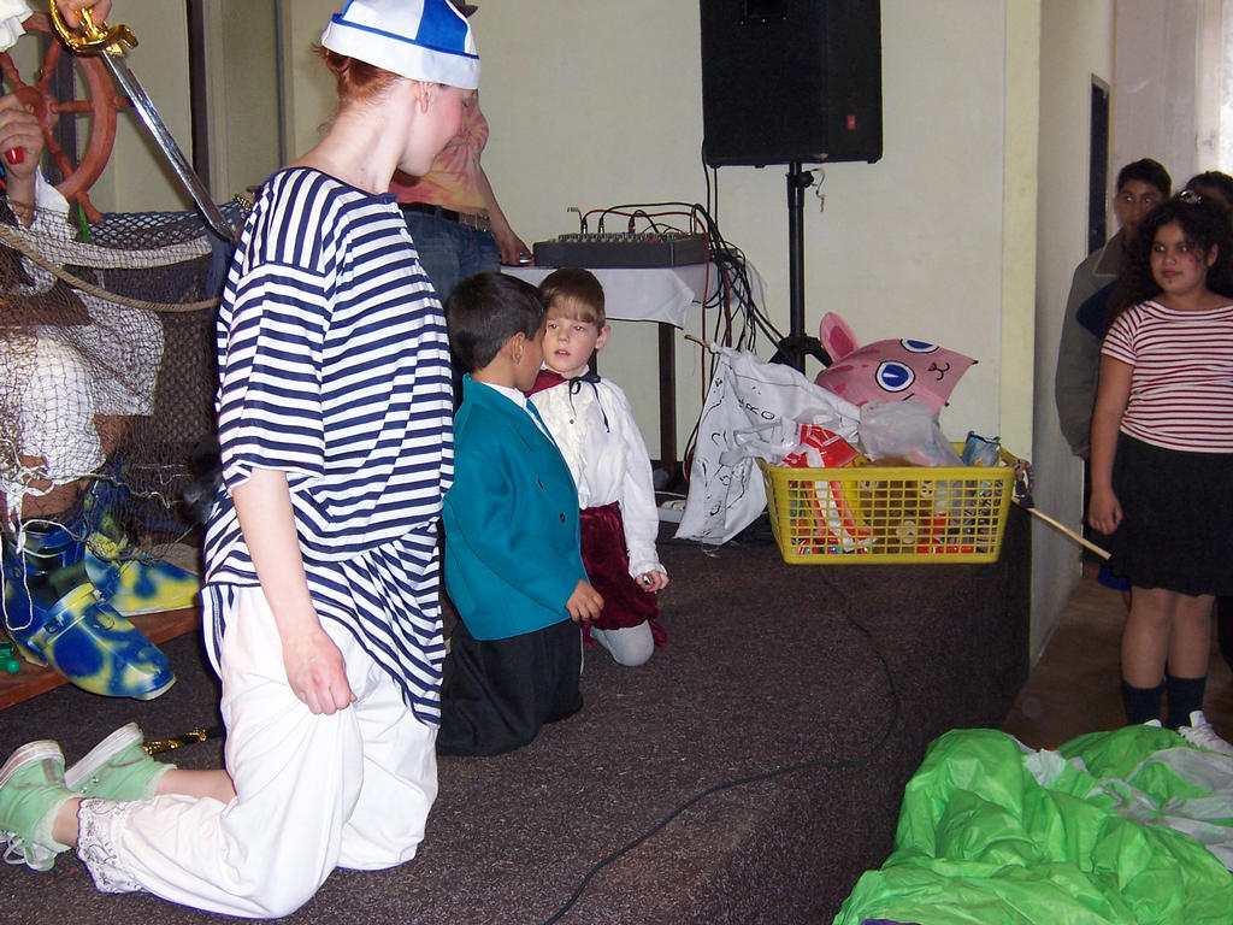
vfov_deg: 29.7
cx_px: 616
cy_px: 462
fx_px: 1745
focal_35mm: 49
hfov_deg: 38.9
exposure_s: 1/60
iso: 140
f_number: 3.4
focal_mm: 8.2
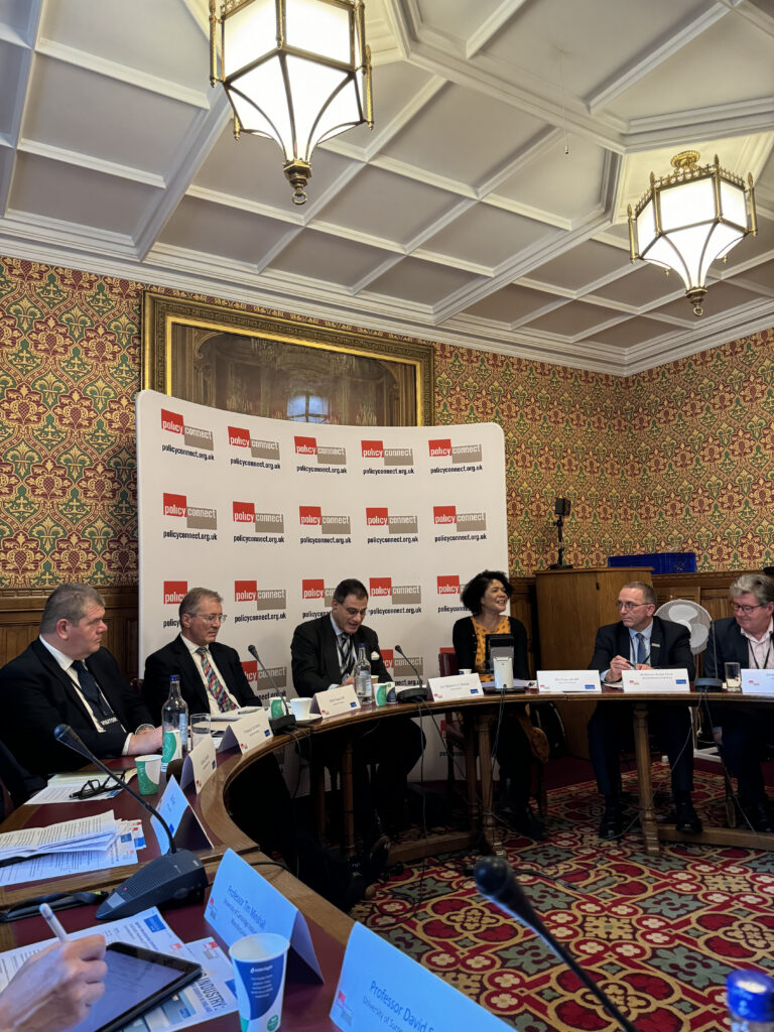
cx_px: 387
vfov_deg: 71.6
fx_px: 716
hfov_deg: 56.8
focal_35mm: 24
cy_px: 516
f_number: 1.78
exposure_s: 1/60
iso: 640
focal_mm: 6.86
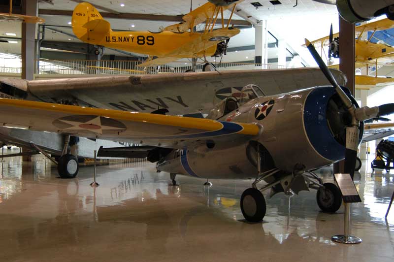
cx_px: 197
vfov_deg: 36.8
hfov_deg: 53.2
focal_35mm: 36
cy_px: 131
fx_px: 394
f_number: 3.5
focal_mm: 24
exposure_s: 1/45
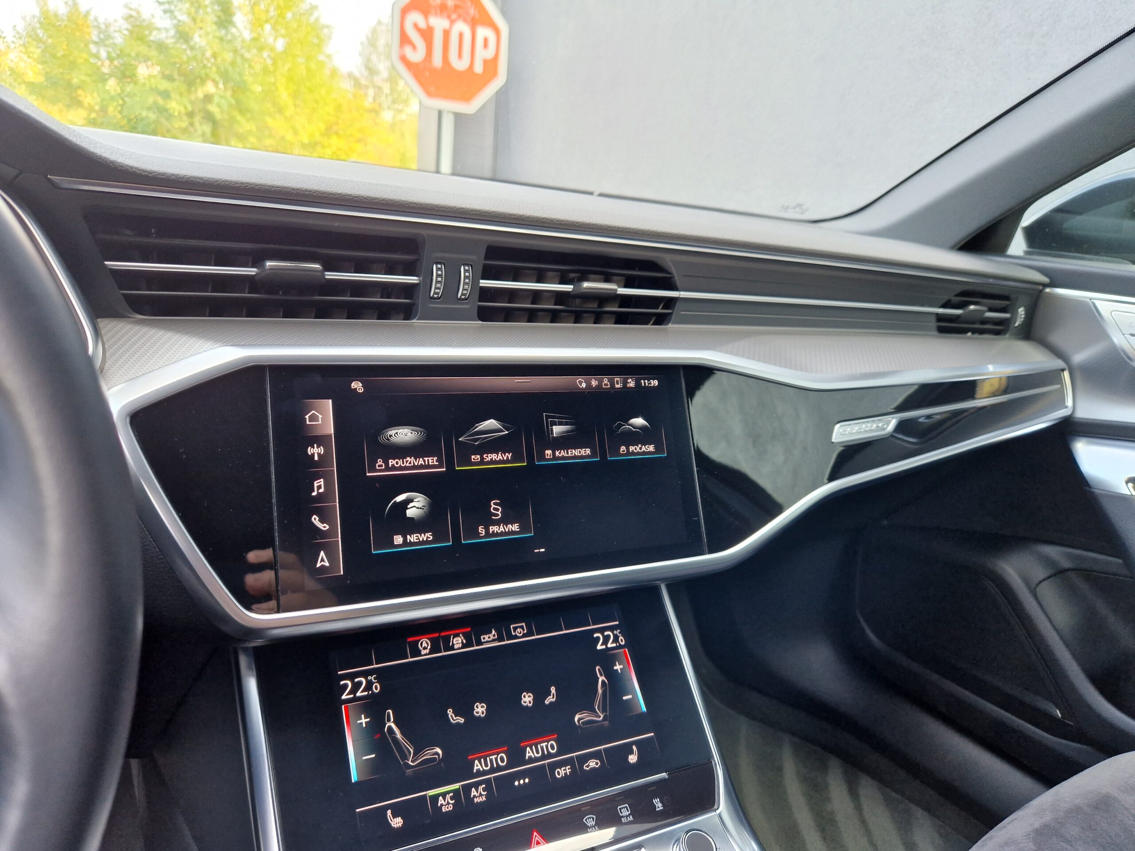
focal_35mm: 23
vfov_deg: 58.9
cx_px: 568
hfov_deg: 73.9
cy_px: 426
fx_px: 754
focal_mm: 5.4
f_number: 1.8
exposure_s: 1/180
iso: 160
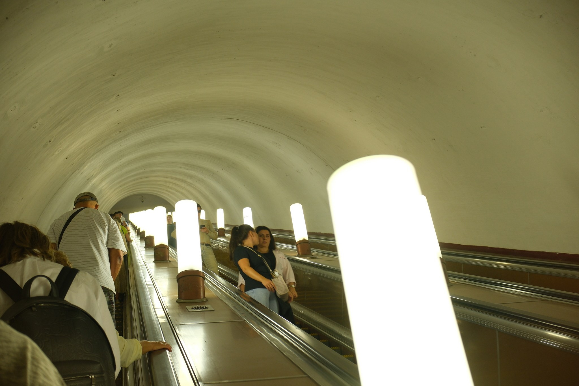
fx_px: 659
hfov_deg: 47.4
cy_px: 193
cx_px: 290
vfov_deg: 32.6
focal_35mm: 41
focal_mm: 27
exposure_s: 1/38
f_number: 5.6
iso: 640
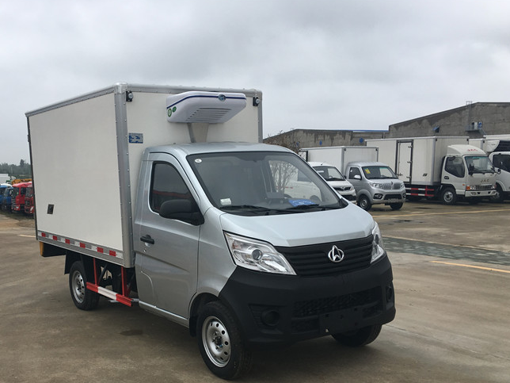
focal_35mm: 39
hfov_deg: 47.4
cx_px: 191
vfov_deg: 36.5
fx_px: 575
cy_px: 253
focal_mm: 4.15
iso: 25
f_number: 2.2
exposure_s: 1/538
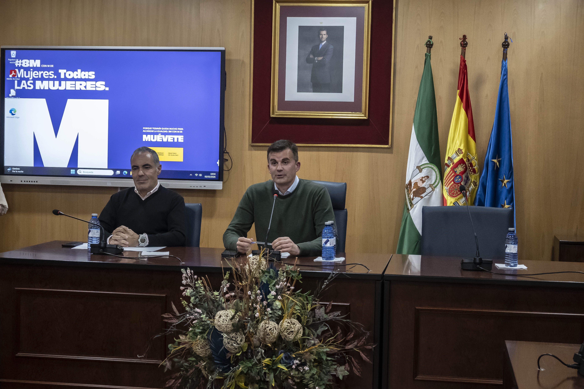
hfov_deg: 35.1
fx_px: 925
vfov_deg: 23.8
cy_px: 194
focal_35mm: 57
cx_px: 292
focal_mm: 38
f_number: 5.6
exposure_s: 1/125
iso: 3200
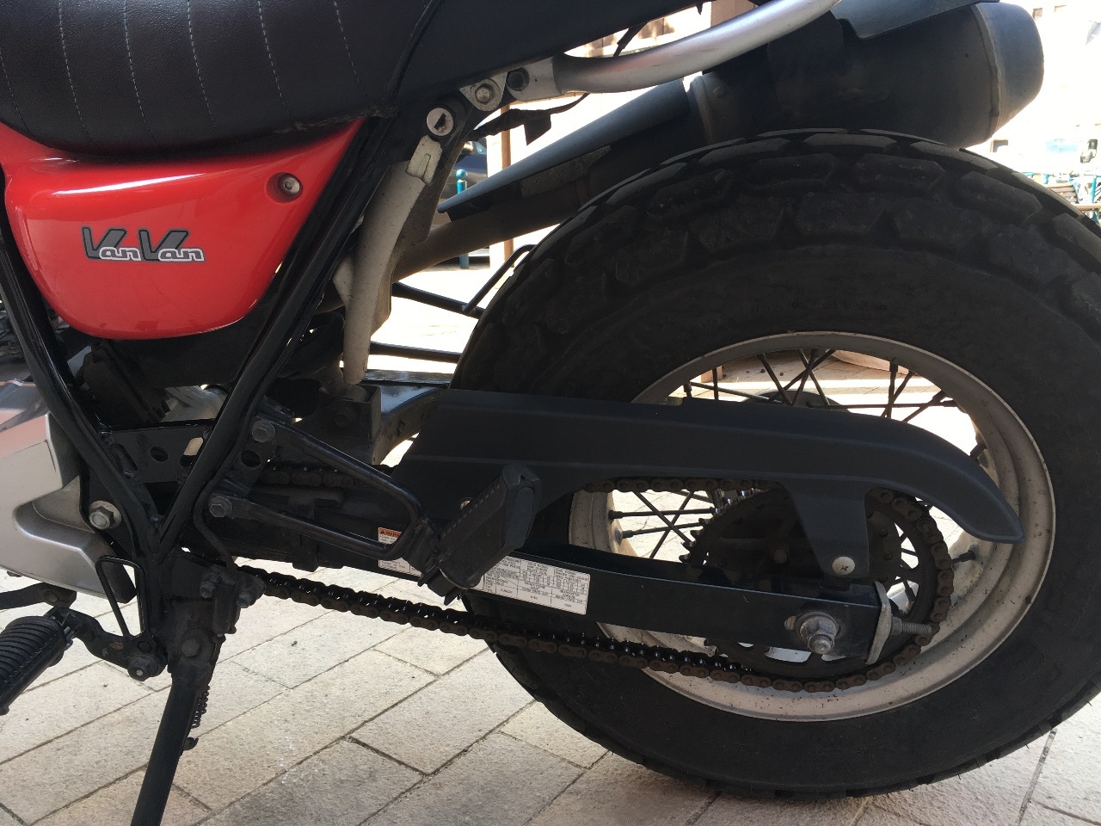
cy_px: 413
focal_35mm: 29
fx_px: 922
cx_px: 550
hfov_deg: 61.7
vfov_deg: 48.2
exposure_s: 1/100
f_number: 2.2
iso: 25
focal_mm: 4.15
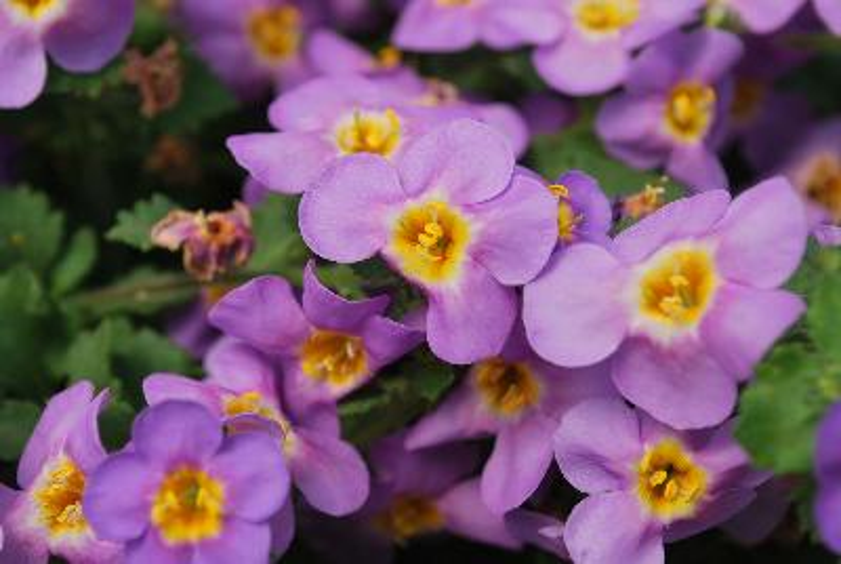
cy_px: 282
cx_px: 420
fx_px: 1930
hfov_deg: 24.6
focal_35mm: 82
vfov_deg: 16.6
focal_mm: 55
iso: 100
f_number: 8
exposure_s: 1/80
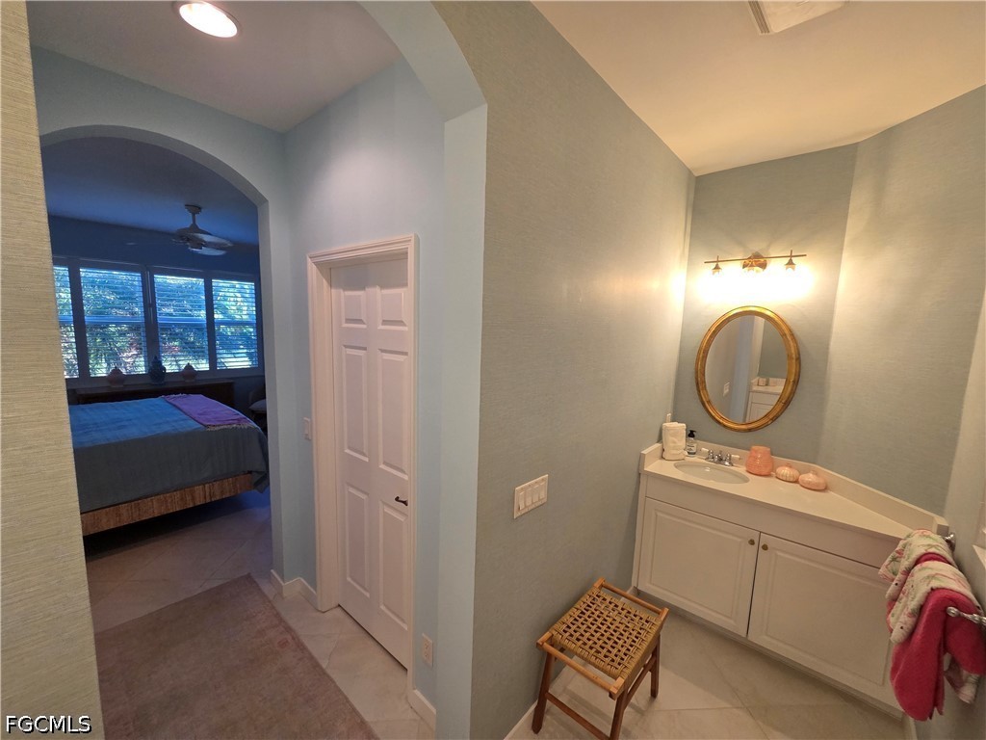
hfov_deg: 106.2
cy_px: 370
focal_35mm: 13
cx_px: 493
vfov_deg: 89.9
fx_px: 370
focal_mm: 2.2
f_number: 2.2
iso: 160
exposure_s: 1/120
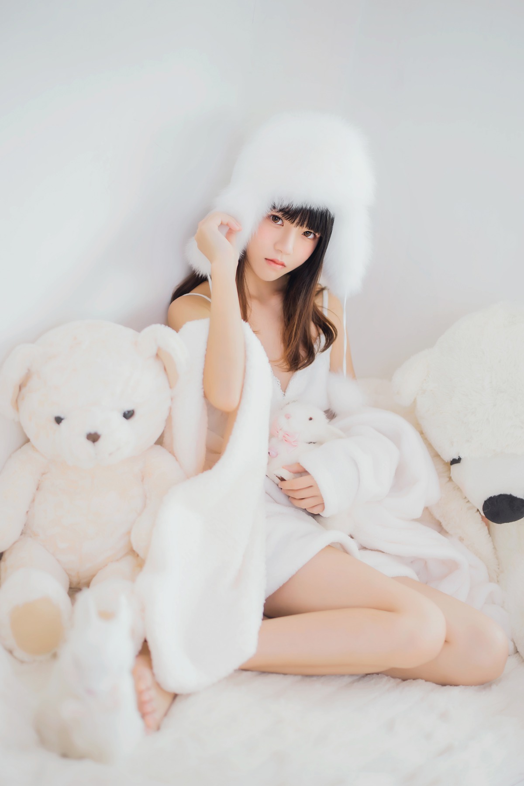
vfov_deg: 39.6
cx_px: 262
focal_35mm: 50
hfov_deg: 27.0
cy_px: 393
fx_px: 1092
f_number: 1.4
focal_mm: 50
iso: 200
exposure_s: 1/200
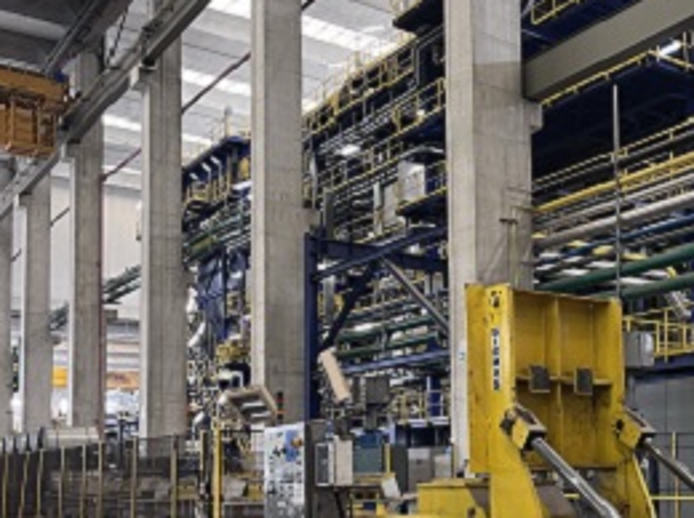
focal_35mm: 46
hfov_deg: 39.9
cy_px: 382
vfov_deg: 30.9
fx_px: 921
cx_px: 542
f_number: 1.6
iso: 160
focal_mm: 5.1
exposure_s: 1/50
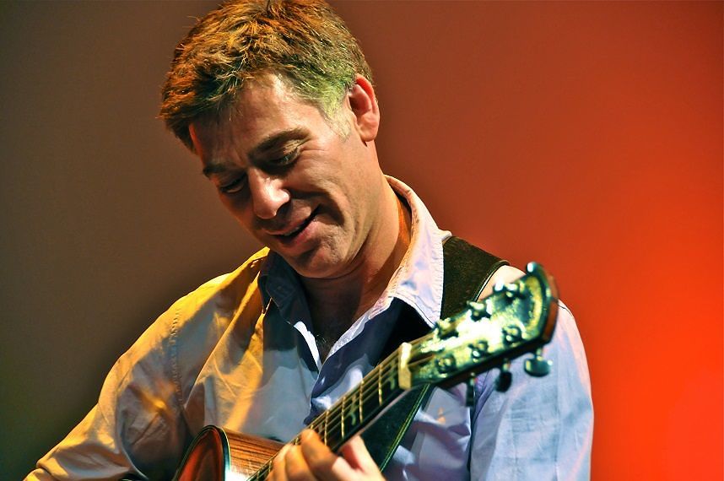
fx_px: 4068
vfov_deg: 6.8
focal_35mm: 202
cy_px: 240
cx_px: 362
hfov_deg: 10.2
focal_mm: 135
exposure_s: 1/80
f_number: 5.6
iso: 900
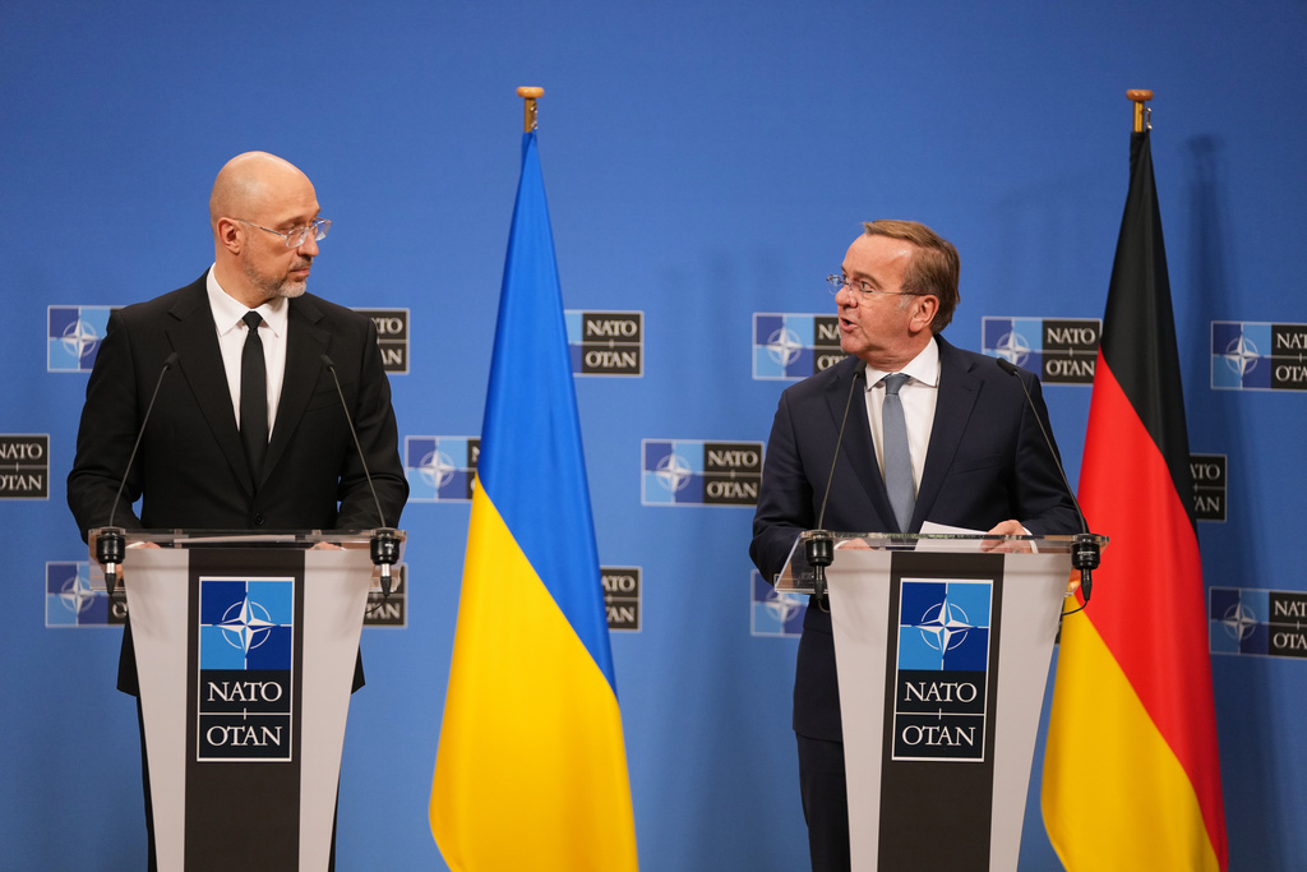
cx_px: 654
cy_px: 436
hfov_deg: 15.0
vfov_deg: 10.0
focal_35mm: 137
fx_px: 4974
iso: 1600
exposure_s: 1/500
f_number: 2.8
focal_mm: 137
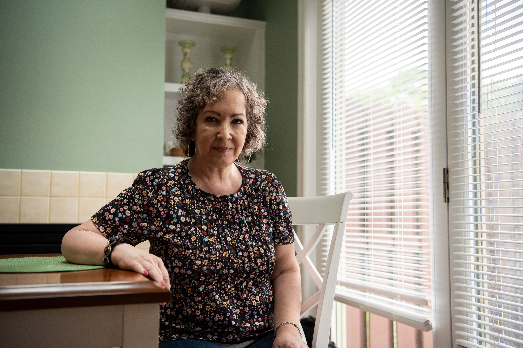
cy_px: 174
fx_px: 581
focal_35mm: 40
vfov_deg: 33.4
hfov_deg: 48.5
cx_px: 262
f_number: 3.5
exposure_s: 1/320
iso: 800
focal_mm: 40
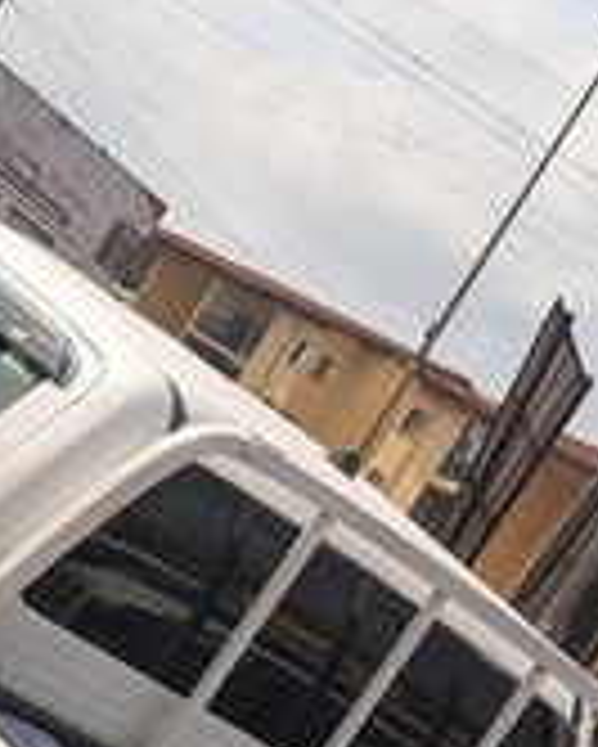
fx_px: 2100
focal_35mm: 95
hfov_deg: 16.1
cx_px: 130
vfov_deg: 17.7
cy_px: 1184
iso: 62
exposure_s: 1/4673
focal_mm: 4.38
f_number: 1.73
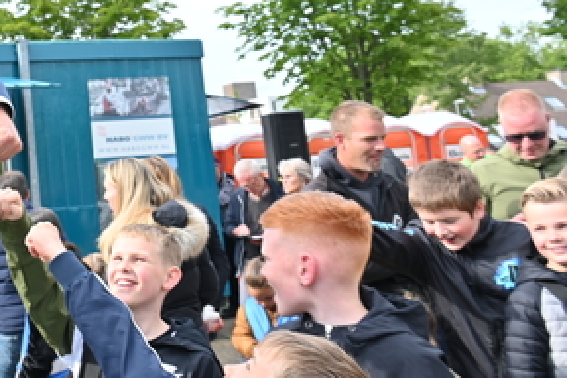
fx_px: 819
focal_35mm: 52
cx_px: -14
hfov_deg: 34.4
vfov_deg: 25.6
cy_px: 82
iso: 200
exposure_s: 1/250
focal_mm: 25
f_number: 5.6
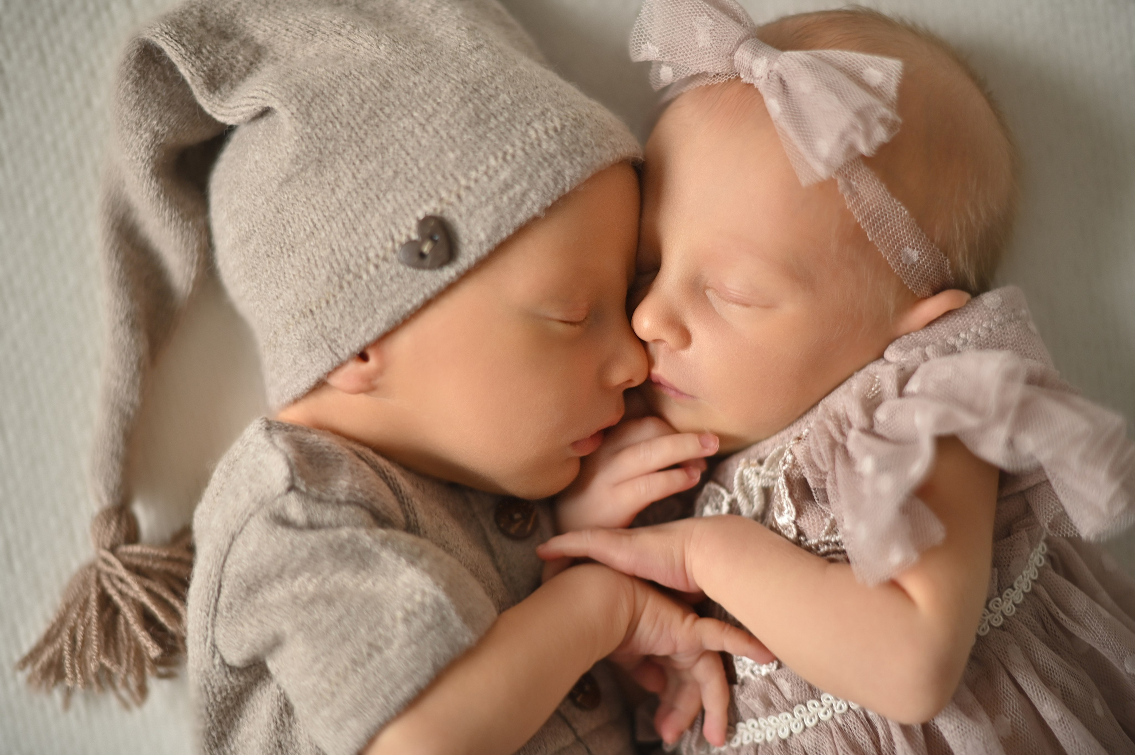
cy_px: 378
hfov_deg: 39.6
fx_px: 1575
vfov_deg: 27.0
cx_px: 568
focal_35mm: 50
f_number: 1.8
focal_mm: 50
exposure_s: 1/320
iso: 250
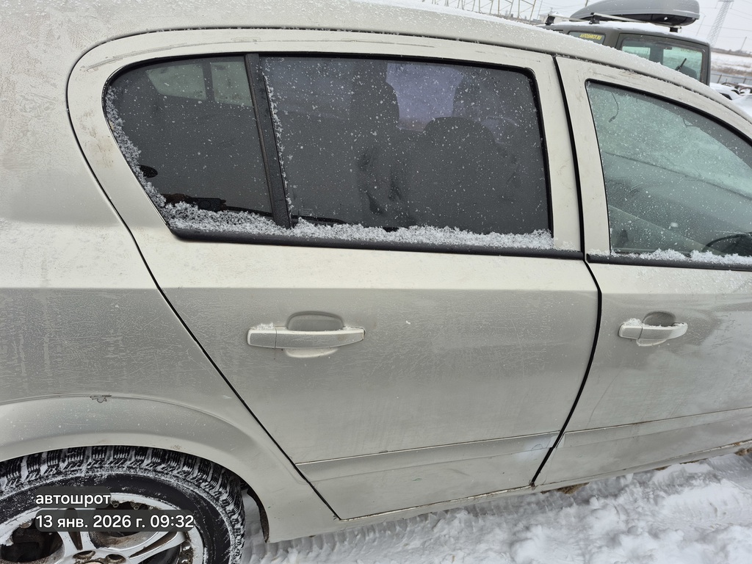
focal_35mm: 23
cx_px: 376
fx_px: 500
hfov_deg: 73.9
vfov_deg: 58.9
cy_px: 282
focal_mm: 5.4
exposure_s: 1/180
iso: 40
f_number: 1.8
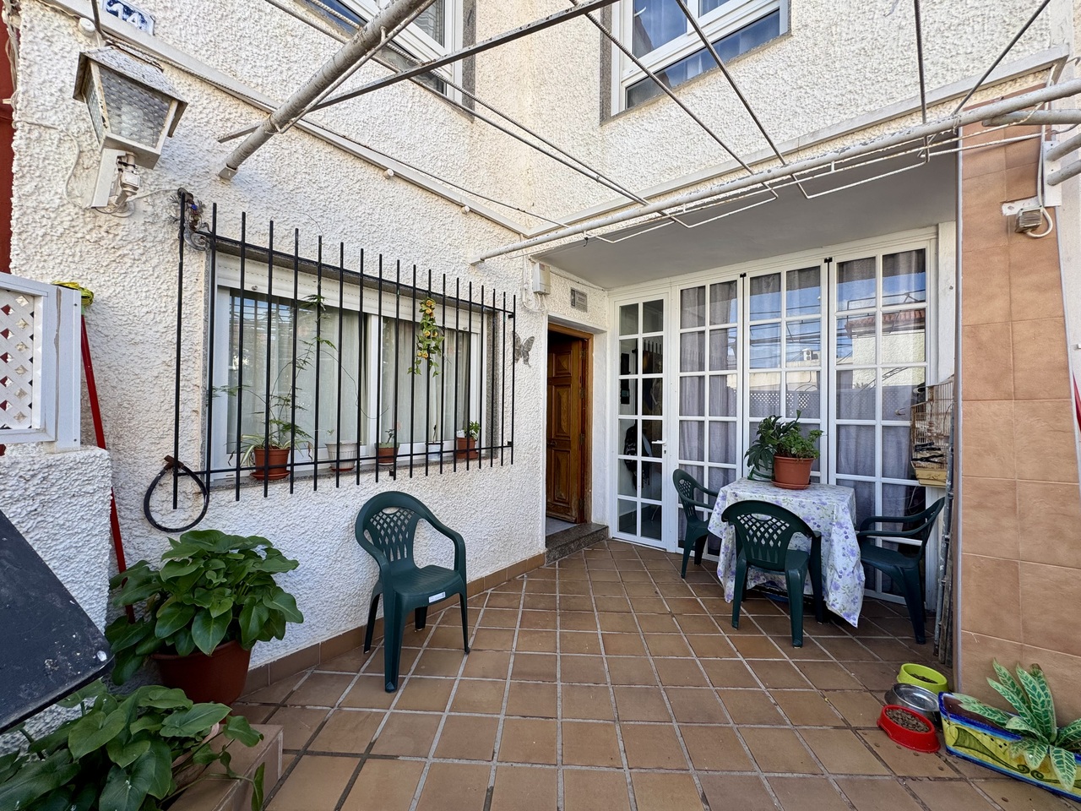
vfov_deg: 85.7
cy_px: 406
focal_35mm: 14
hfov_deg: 102.1
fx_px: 437
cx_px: 540
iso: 40
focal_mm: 2.22
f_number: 2.2
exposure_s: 1/328
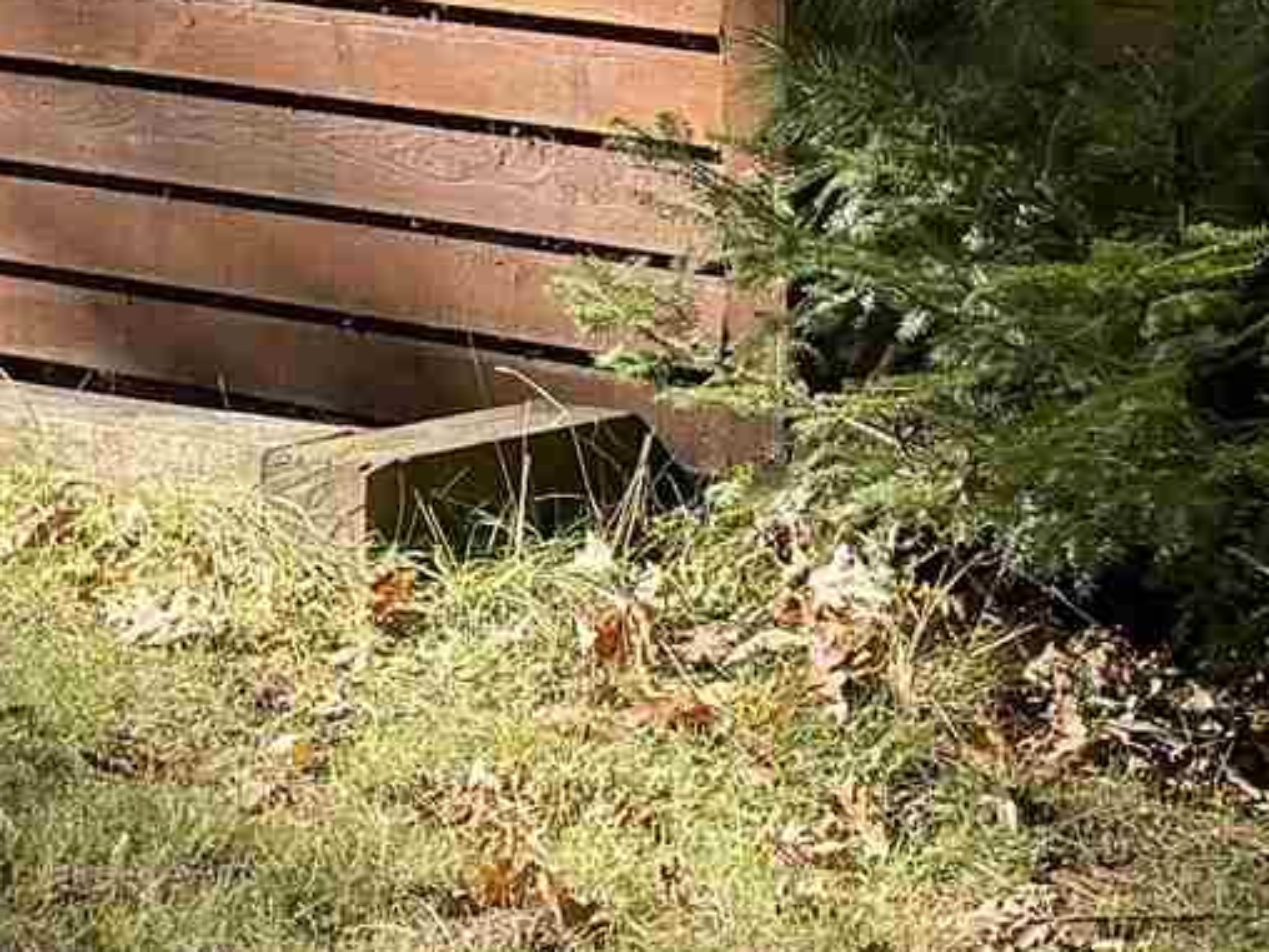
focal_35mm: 145
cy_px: -575
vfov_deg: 9.9
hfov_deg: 13.6
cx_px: 934
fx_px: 5316
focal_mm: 6.76
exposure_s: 1/436
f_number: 1.78
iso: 80
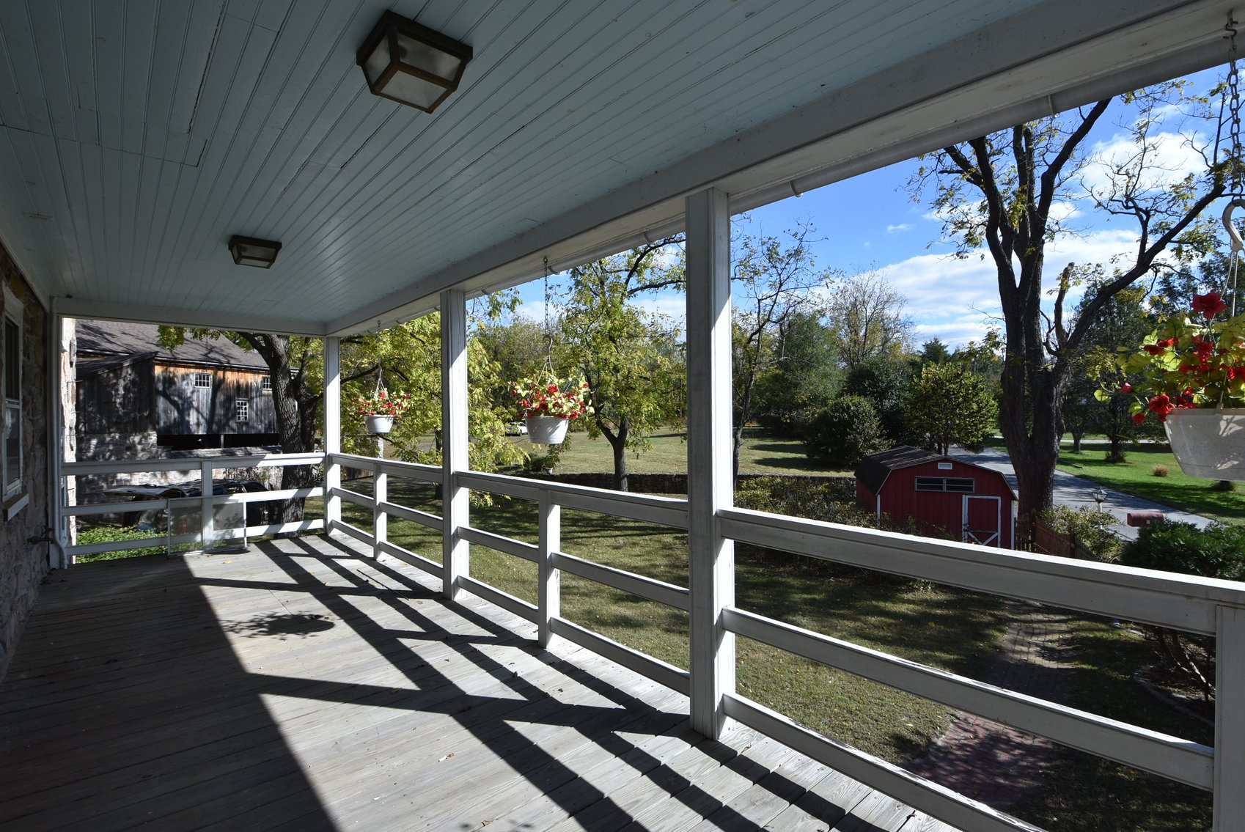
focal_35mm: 16
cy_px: 416
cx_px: 622
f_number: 8
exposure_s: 1/500
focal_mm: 10.5
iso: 250
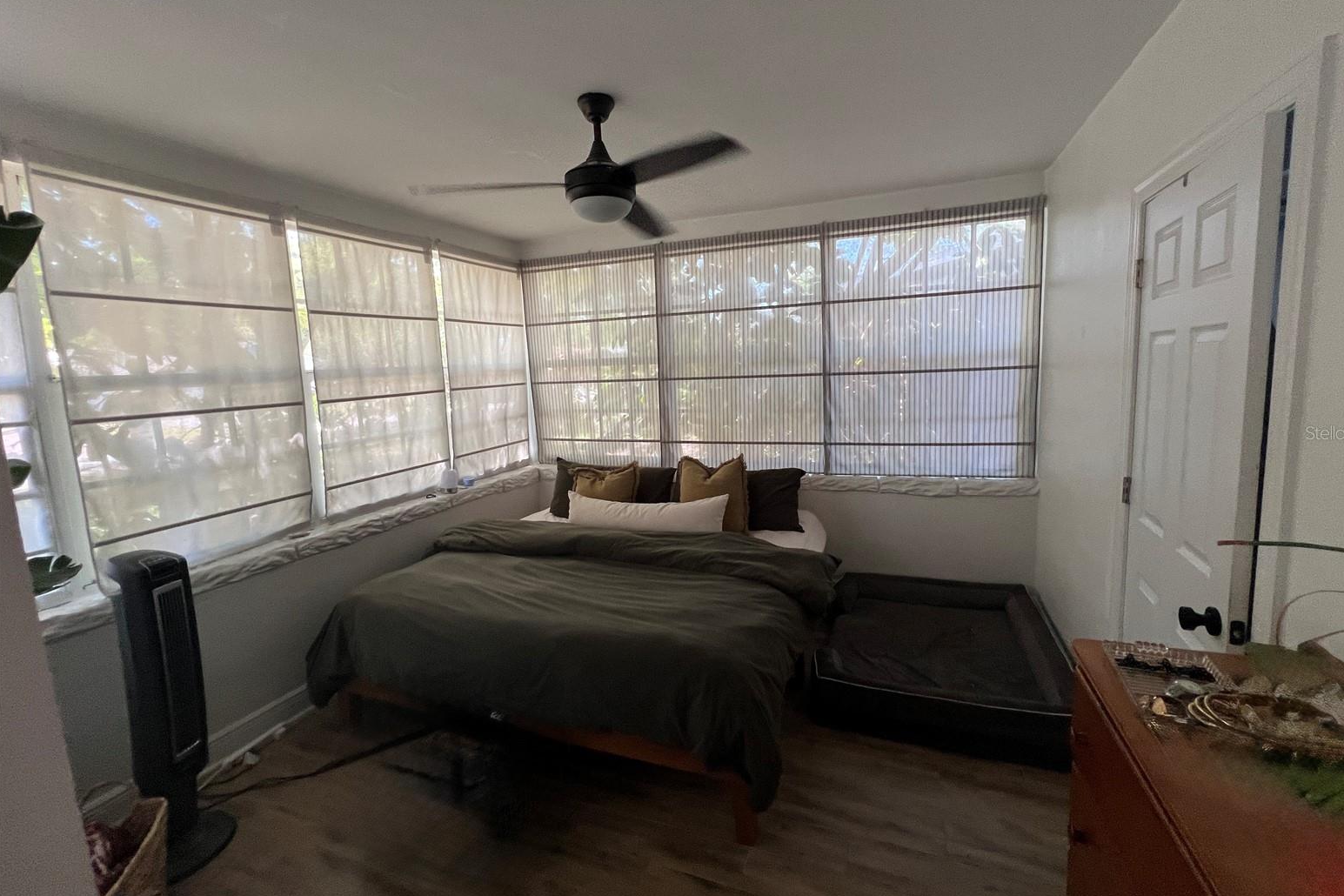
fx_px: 523
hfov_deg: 104.2
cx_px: 692
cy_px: 432
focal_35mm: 14
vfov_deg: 81.2
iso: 250
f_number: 1.8
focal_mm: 1.57
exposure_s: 1/72
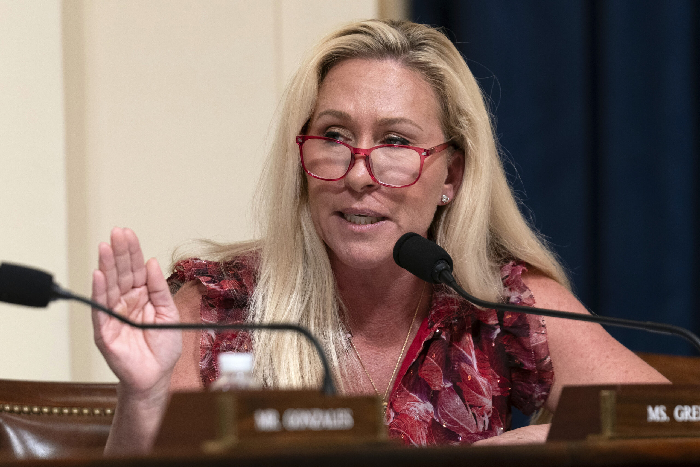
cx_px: 350
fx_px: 3889
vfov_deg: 6.9
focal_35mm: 200
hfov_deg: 10.3
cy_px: 234
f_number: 4
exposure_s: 1/400
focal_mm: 200
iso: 2000
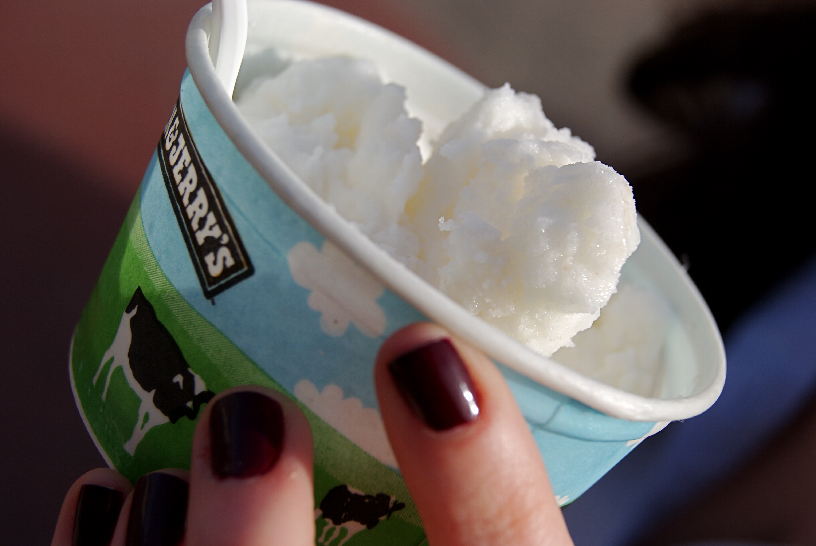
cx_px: 408
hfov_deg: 29.8
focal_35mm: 68
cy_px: 273
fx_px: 1532
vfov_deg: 20.2
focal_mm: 45
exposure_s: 1/640
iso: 100
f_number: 6.3
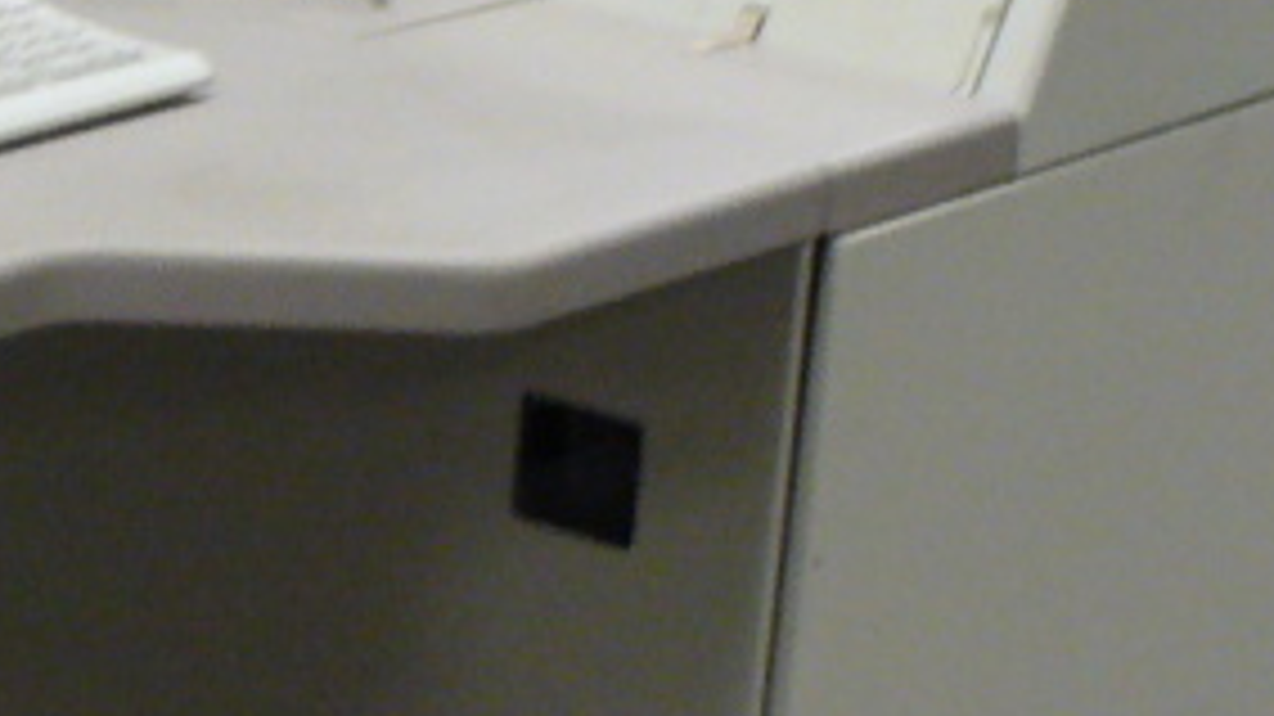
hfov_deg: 14.2
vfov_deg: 8.3
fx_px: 4931
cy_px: 437
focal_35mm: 146
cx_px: -315
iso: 200
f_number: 2.8
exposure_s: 1/30
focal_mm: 6.1
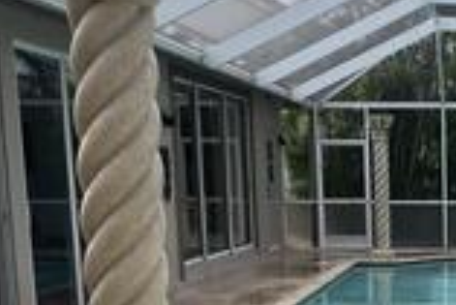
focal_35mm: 69
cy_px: 325
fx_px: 875
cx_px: 505
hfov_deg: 26.8
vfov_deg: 19.1
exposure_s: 1/1825
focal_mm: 4.2
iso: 32
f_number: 1.6
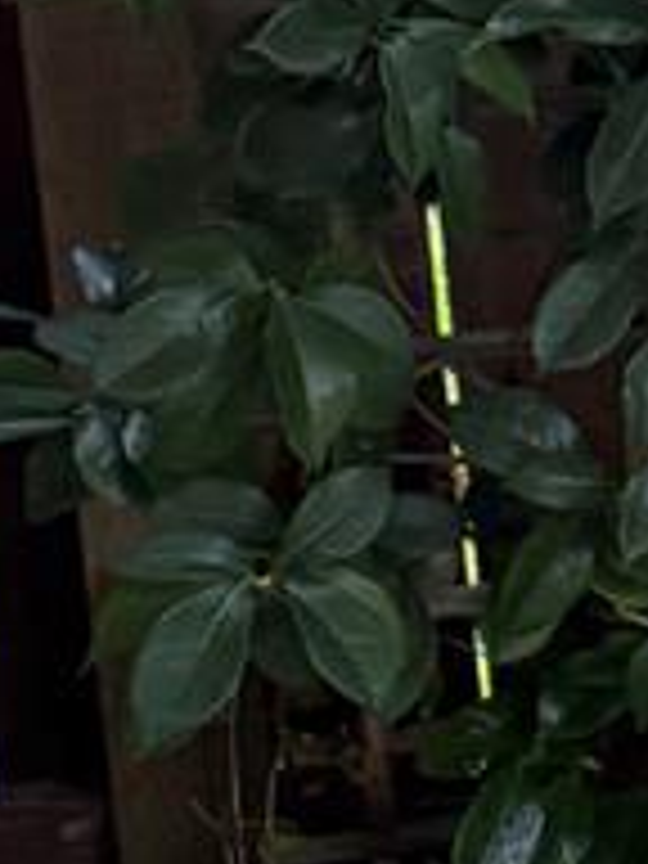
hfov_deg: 6.7
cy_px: -430
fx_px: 4667
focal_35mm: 187
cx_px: 2333
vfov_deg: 10.2
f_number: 1.78
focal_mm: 6.76
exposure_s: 1/228
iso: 160
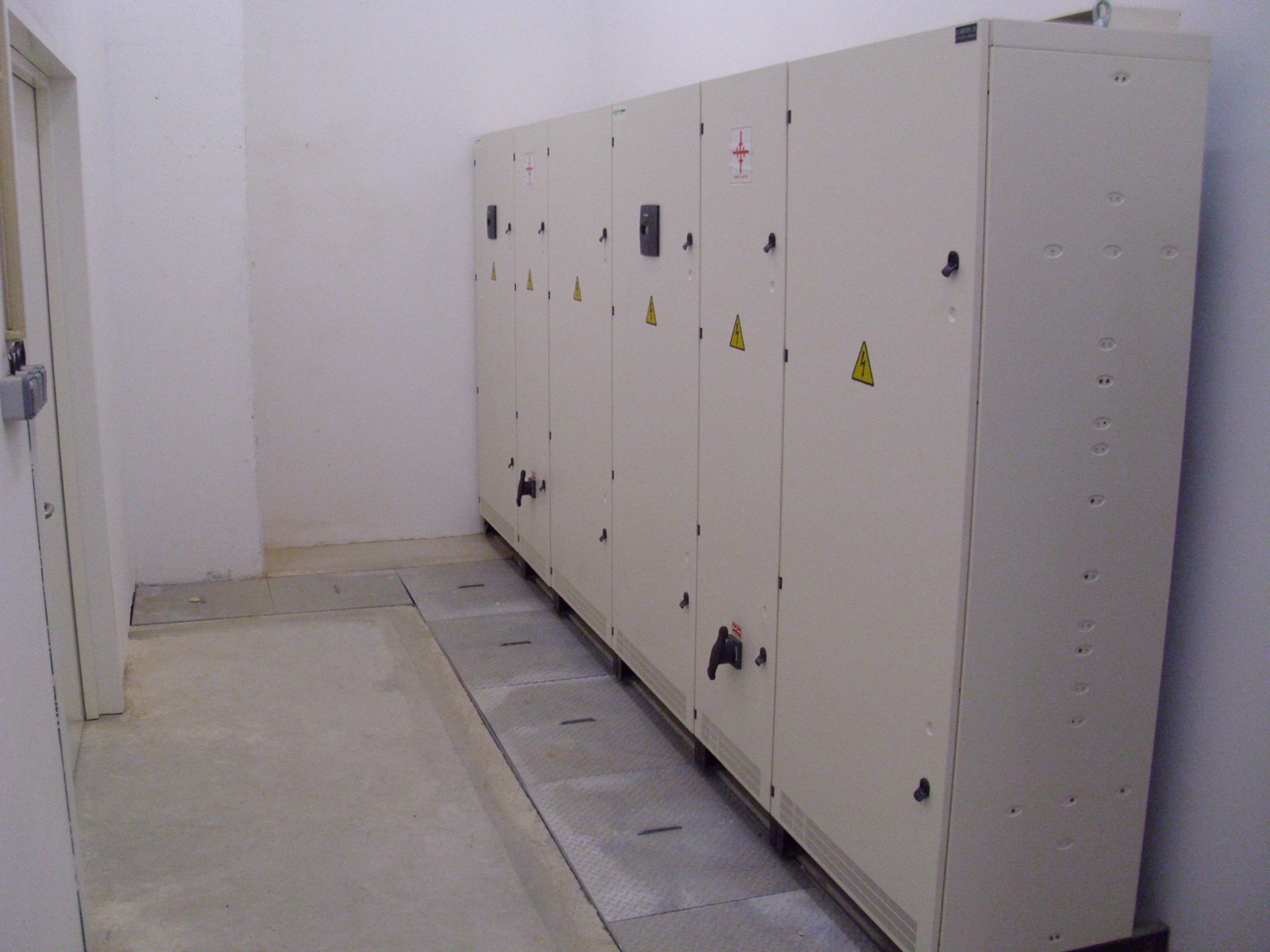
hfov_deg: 52.6
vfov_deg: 40.7
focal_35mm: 35
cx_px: 635
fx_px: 1284
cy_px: 476
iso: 400
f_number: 3
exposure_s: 1/60
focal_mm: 6.2
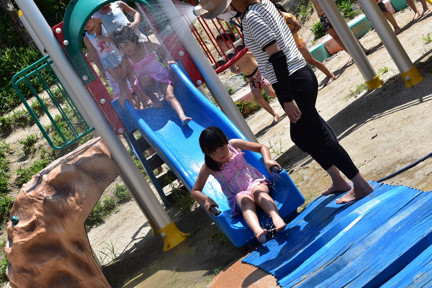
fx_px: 990
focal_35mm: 82
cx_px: 216
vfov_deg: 16.6
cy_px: 144
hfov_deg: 24.6
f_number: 11
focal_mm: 55
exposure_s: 1/500
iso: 400
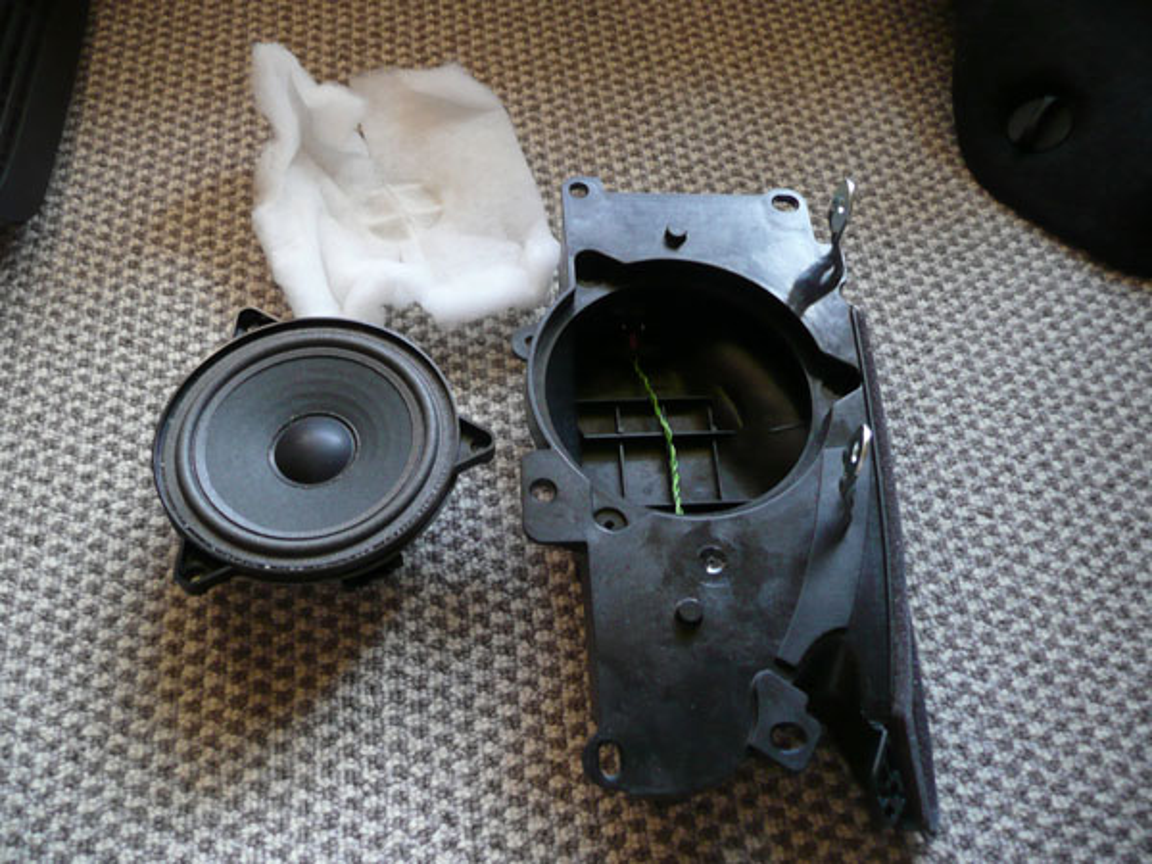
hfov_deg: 63.4
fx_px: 932
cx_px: 576
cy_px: 432
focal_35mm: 28
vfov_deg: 49.7
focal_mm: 4.6
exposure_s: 1/8
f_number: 3.3
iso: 200
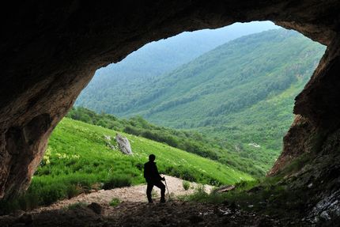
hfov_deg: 53.1
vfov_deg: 36.9
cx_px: 170
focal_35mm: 36
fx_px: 340
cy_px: 114
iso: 640
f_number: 4.5
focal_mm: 24
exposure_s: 1/40
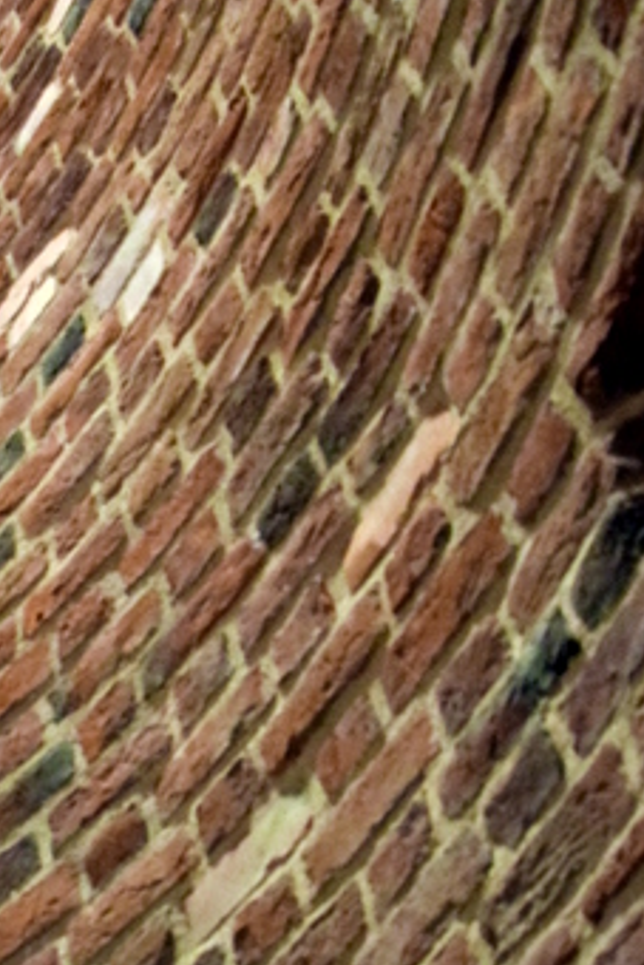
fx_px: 1988
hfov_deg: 17.7
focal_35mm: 74
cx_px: -88
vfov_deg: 26.8
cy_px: 766
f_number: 3.8
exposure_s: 1/8
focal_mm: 21
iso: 6400
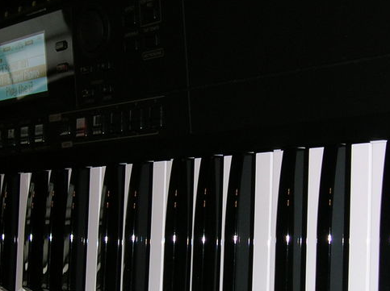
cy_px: 180
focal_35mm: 87
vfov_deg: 16.9
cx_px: 208
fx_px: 979
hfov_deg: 22.5
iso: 50
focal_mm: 7
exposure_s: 1/60.1
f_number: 3.1
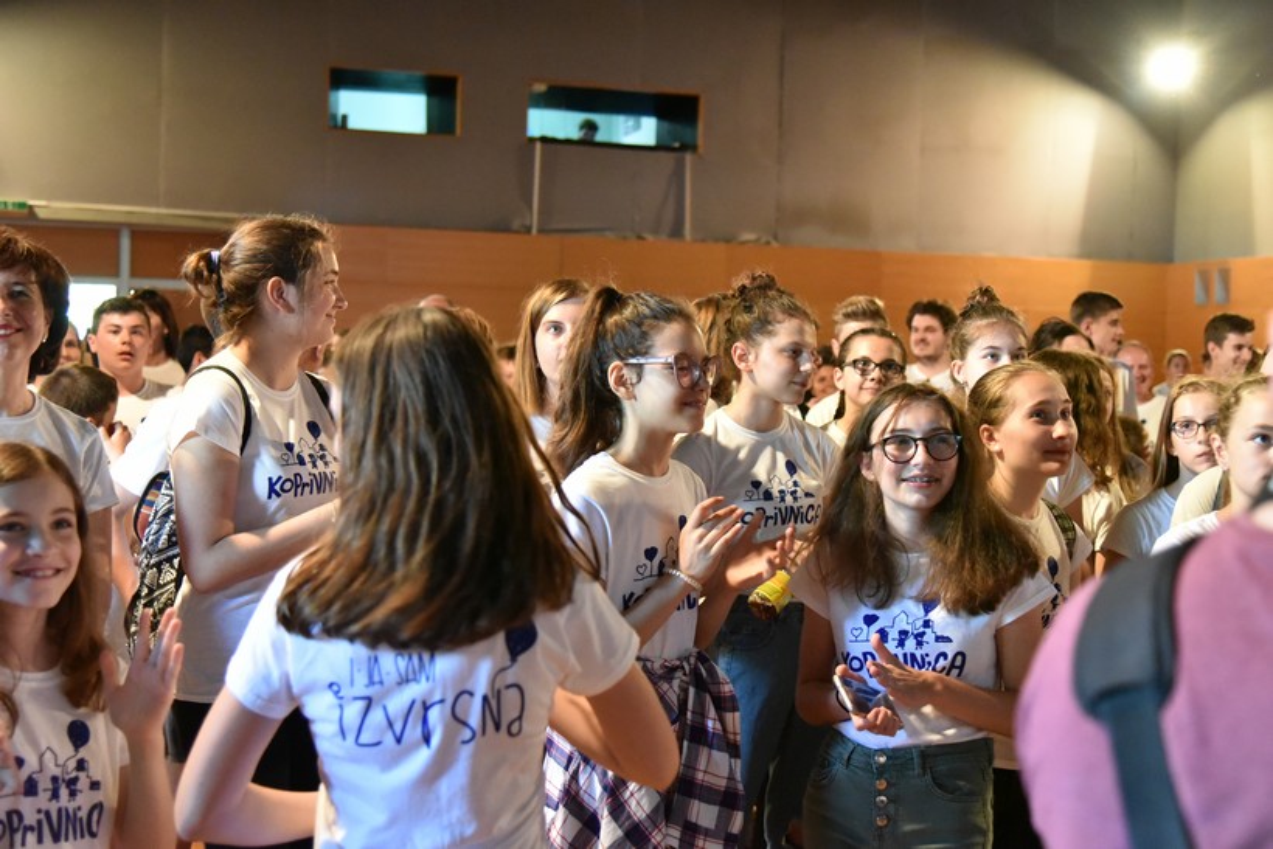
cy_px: 424
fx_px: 1698
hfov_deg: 41.1
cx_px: 636
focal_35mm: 48
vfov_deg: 28.1
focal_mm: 48
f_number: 4
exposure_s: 1/125
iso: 10000
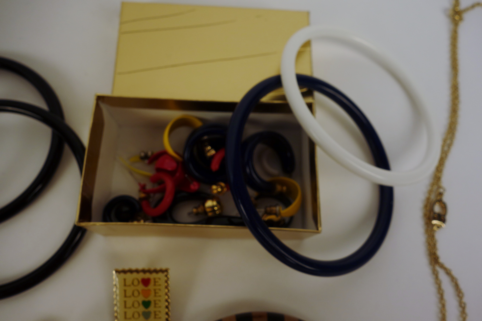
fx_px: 375
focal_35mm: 28
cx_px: 241
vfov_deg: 46.4
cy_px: 160
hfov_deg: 65.5
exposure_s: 1/125
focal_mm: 10.4
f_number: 5.6
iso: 125
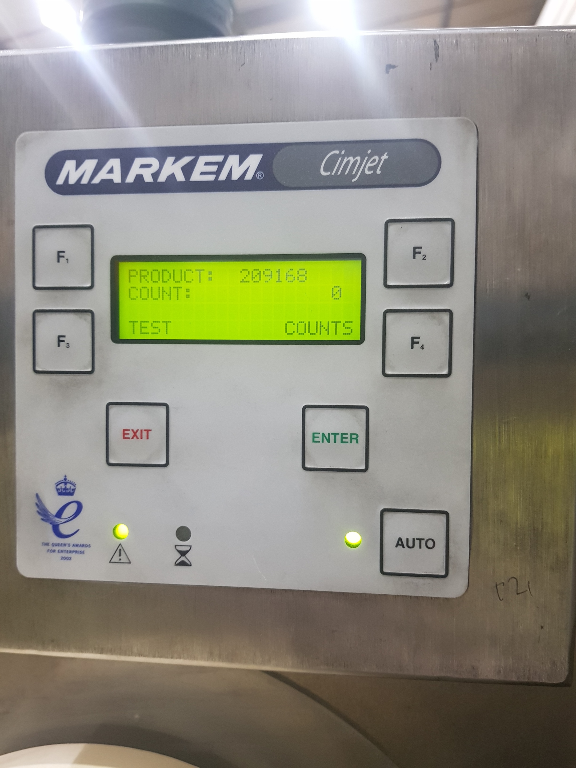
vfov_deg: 67.3
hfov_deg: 53.1
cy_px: 384
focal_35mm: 26
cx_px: 288
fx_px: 577
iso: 250
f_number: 1.7
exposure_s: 1/25
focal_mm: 4.3
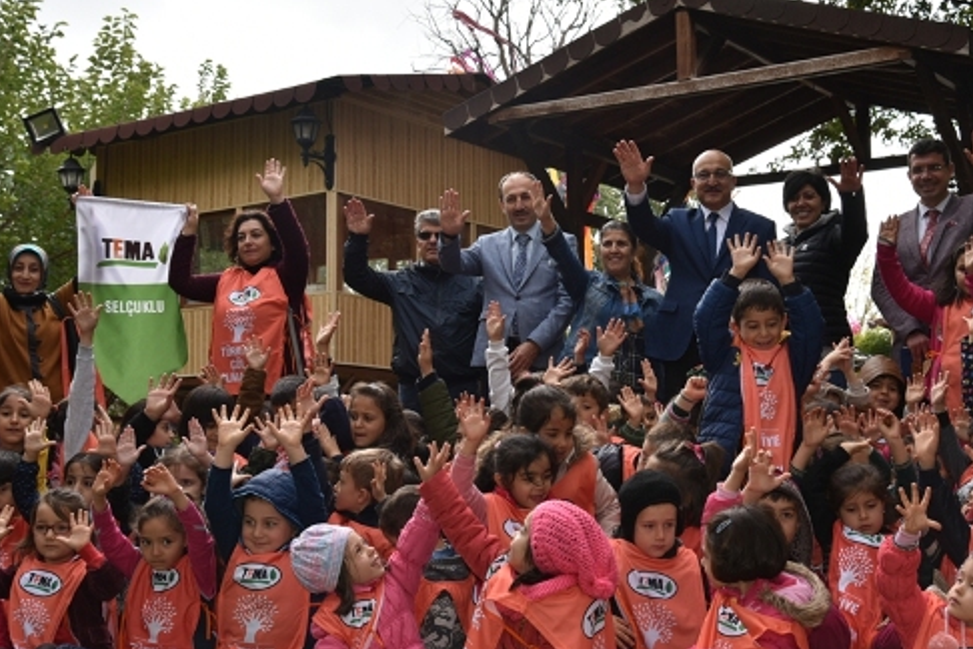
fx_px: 1567
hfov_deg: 34.4
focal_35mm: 58
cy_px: 326
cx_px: 545
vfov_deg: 23.4
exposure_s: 1/160
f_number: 6.3
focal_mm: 44
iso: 100
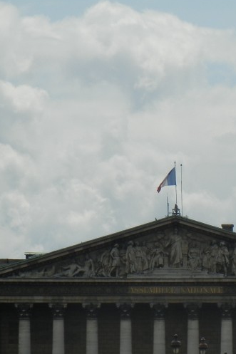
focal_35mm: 429
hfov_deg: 3.2
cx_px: 279
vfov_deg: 4.8
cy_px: 259
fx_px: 4221
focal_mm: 36
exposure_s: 1/508
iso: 160
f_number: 9.4
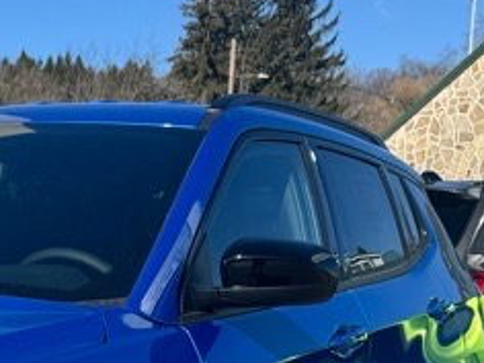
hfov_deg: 18.1
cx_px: -66
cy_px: 560
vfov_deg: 13.3
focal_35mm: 104
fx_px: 1454
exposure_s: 1/3597
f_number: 1.78
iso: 80
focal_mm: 6.76
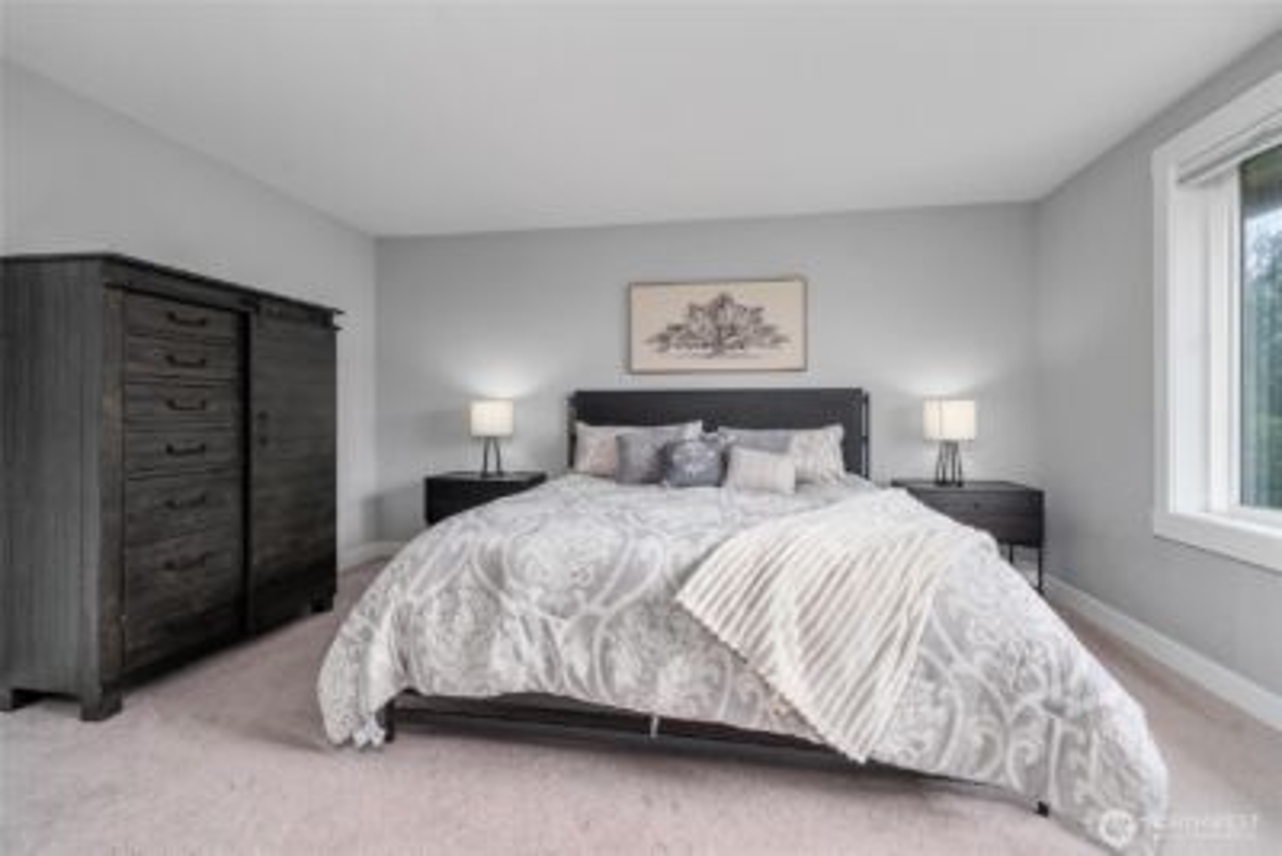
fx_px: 499
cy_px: 428
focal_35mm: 14
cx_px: 641
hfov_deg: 104.2
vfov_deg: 81.3
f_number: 7.1
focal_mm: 14
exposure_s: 1/25
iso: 1000
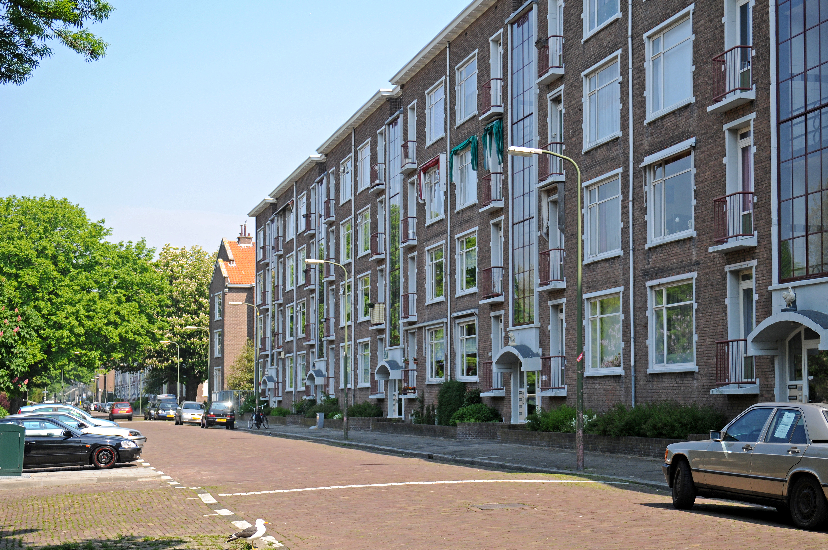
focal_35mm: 57
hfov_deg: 35.1
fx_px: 1309
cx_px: 414
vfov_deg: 23.7
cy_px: 275
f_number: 2.8
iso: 200
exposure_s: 1/2000
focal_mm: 38
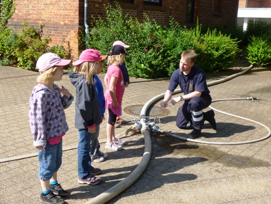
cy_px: 102
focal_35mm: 41
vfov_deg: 35.1
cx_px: 136
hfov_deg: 45.8
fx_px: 321
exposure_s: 1/800
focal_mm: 7.4
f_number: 3.8
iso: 200
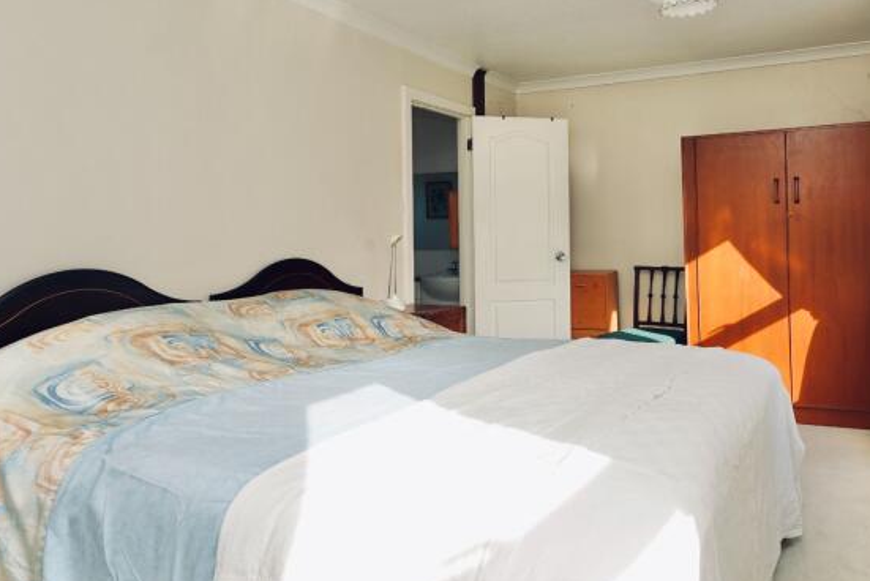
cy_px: 231
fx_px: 629
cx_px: 562
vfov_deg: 49.3
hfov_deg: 67.9
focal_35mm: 26
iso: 100
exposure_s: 1/125
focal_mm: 14
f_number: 5.6
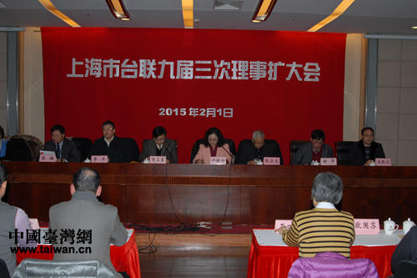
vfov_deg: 36.8
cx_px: 208
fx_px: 417
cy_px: 139
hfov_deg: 53.1
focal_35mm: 36
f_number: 5
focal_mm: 24
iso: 200
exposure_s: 1/60
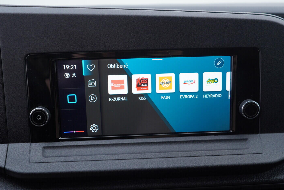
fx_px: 292
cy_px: 94
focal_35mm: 37
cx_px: 144
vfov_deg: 35.9
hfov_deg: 51.9
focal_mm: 24
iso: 125
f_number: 3.2
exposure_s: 1/50
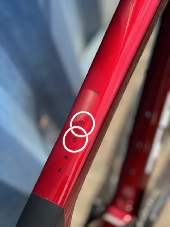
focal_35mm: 48
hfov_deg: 30.3
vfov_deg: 39.6
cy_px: 114
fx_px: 314
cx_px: 85
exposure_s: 1/1724
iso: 64
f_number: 1.78
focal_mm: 6.76
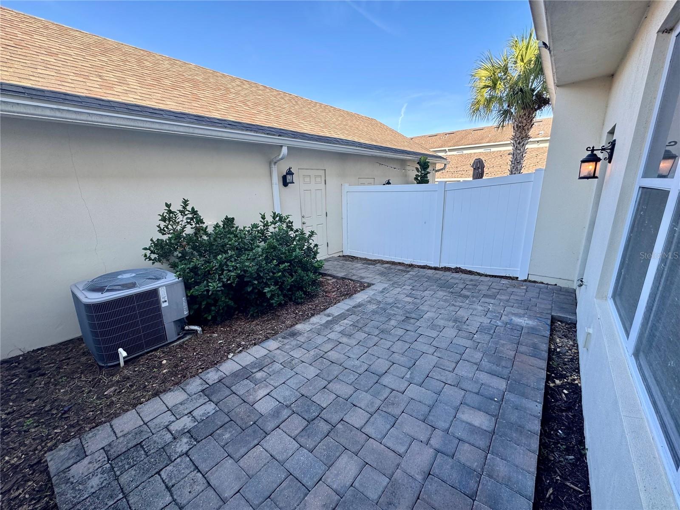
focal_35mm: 14
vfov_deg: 85.7
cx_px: 340
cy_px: 255
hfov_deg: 102.1
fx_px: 275
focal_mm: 2.22
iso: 40
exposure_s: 1/249
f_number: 2.2
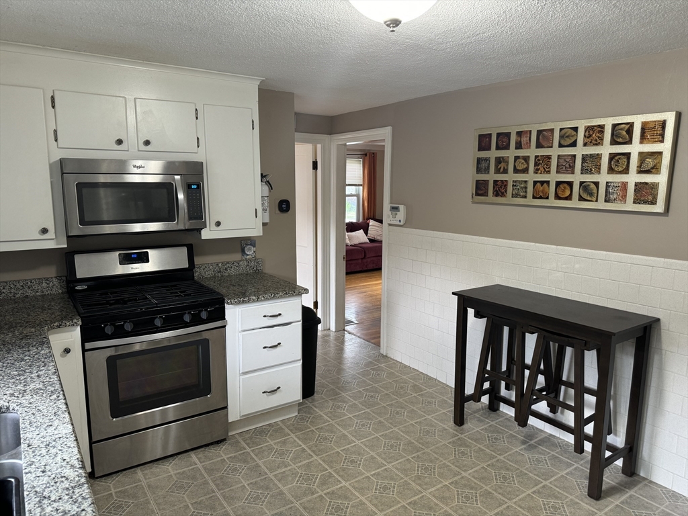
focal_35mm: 24
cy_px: 258
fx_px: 477
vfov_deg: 56.8
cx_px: 344
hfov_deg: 71.6
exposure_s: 1/60
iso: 160
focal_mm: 6.76
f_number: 1.78
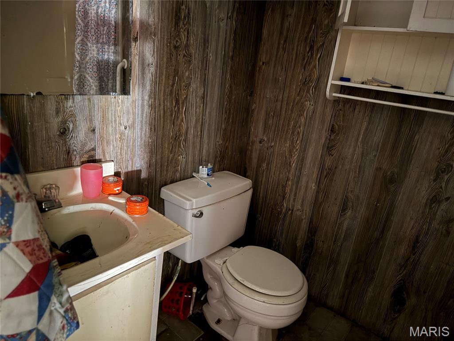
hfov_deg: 71.6
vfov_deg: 56.8
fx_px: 315
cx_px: 227
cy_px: 170
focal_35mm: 24
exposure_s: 1/5
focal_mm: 6.76
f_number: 1.78
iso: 2000
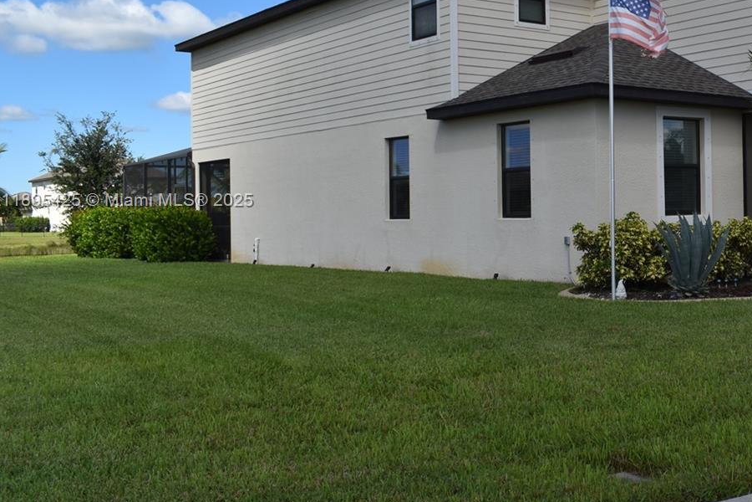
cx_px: 654
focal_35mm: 48
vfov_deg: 28.0
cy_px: 202
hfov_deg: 38.7
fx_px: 1003
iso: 200
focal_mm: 18
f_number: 10
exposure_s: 1/400
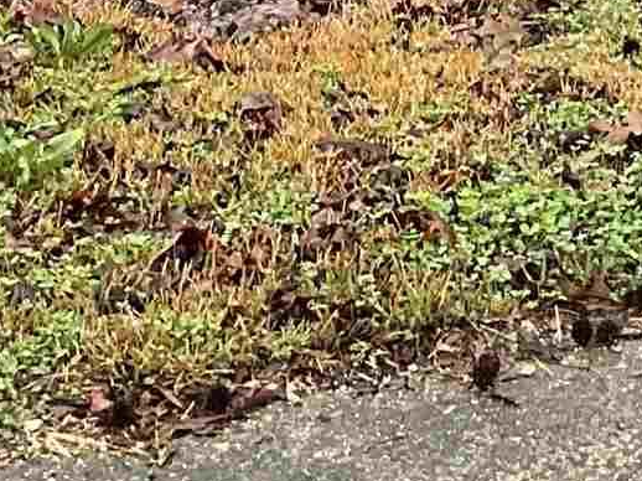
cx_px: 946
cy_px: -821
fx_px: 3188
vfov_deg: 7.8
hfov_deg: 11.1
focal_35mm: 172
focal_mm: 3
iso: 16
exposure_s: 1/129
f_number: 1.8
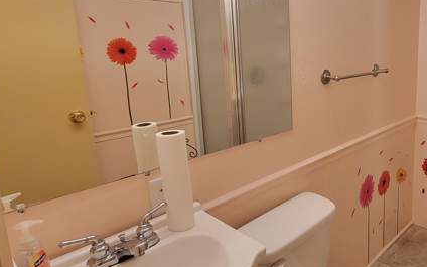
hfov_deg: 63.8
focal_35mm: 26
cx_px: 346
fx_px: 303
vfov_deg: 47.3
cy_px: 106
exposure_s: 1/60
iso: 125
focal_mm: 2.2
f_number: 2.2
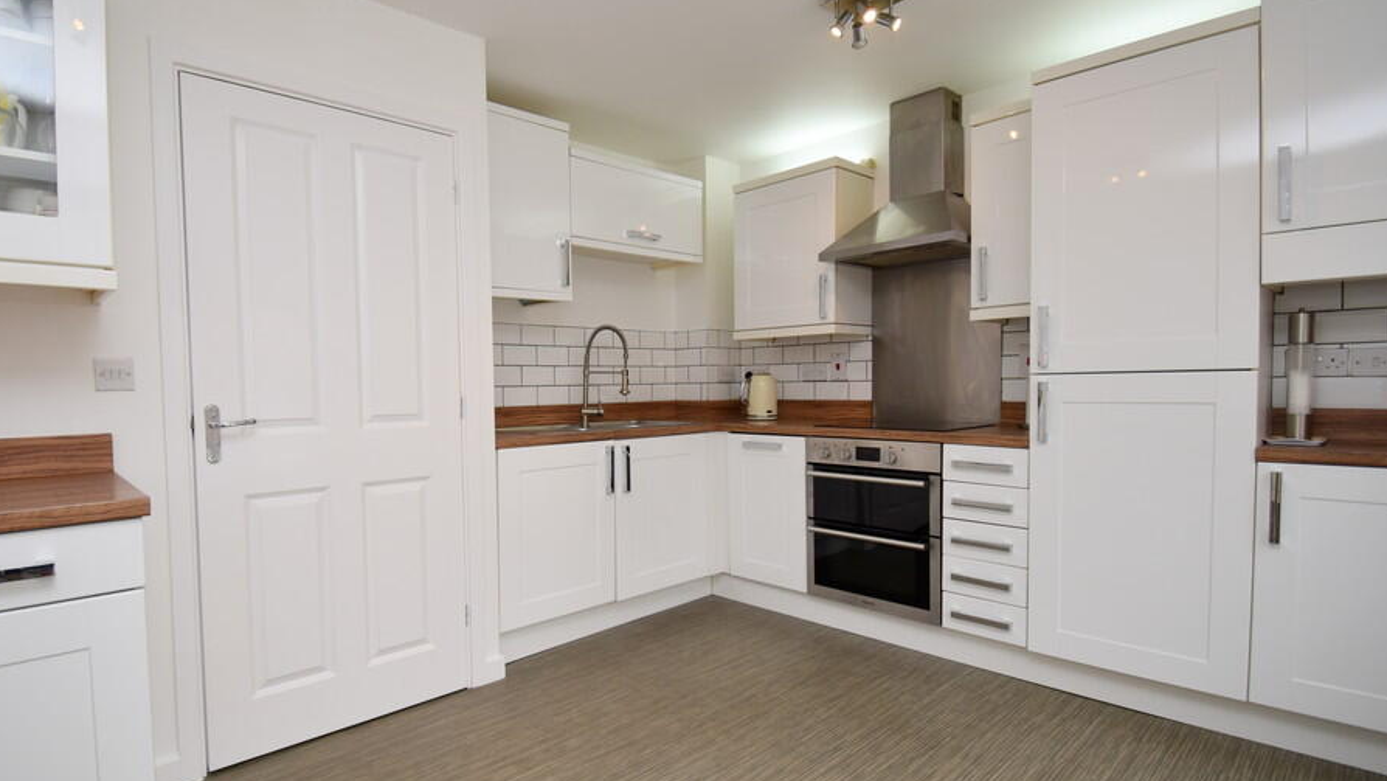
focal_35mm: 18
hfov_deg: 92.2
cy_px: 425
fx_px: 662
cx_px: 604
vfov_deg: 60.9
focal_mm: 10
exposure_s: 1/200
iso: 180
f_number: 5
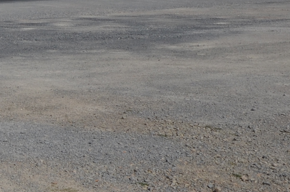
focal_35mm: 77
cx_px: -276
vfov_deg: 16.9
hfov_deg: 18.4
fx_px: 619
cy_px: -35
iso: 125
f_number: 10
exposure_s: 1/400
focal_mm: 10
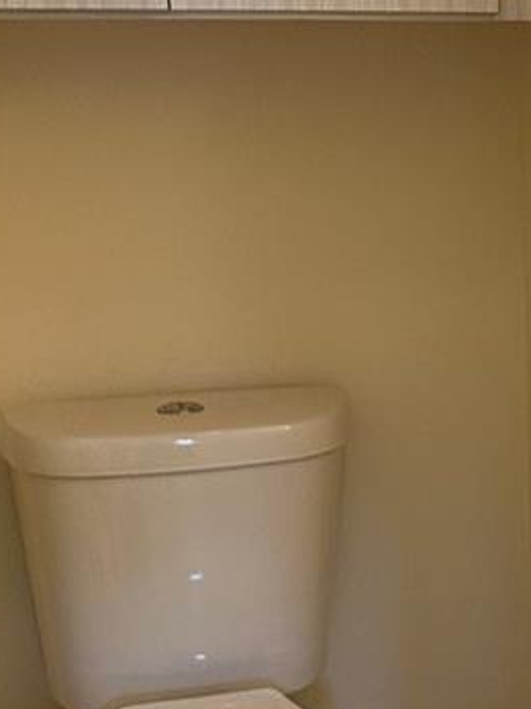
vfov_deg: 23.6
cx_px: 829
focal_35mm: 83
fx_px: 1699
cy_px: 390
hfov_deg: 16.1
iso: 320
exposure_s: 1/60
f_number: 1.78
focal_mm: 6.86
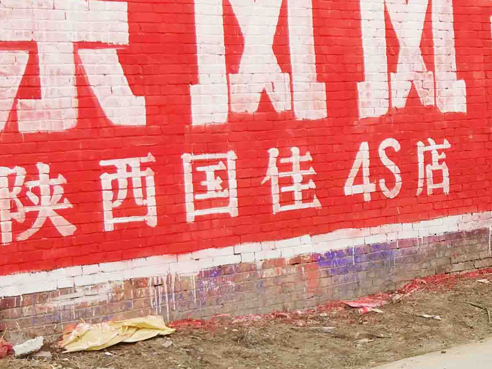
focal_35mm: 108
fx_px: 1535
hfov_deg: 17.7
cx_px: 519
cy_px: 281
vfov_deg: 13.7
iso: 100
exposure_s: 1/342
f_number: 2
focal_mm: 4.26
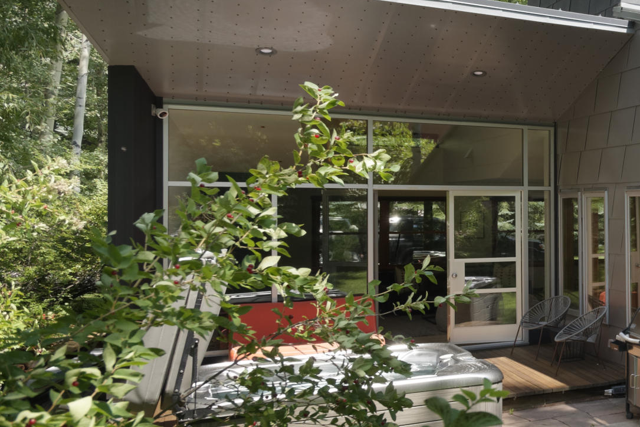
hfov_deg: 30.6
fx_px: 836
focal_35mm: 47
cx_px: 875
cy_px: 187
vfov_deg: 28.6
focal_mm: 17
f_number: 7.1
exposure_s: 1/250
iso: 640
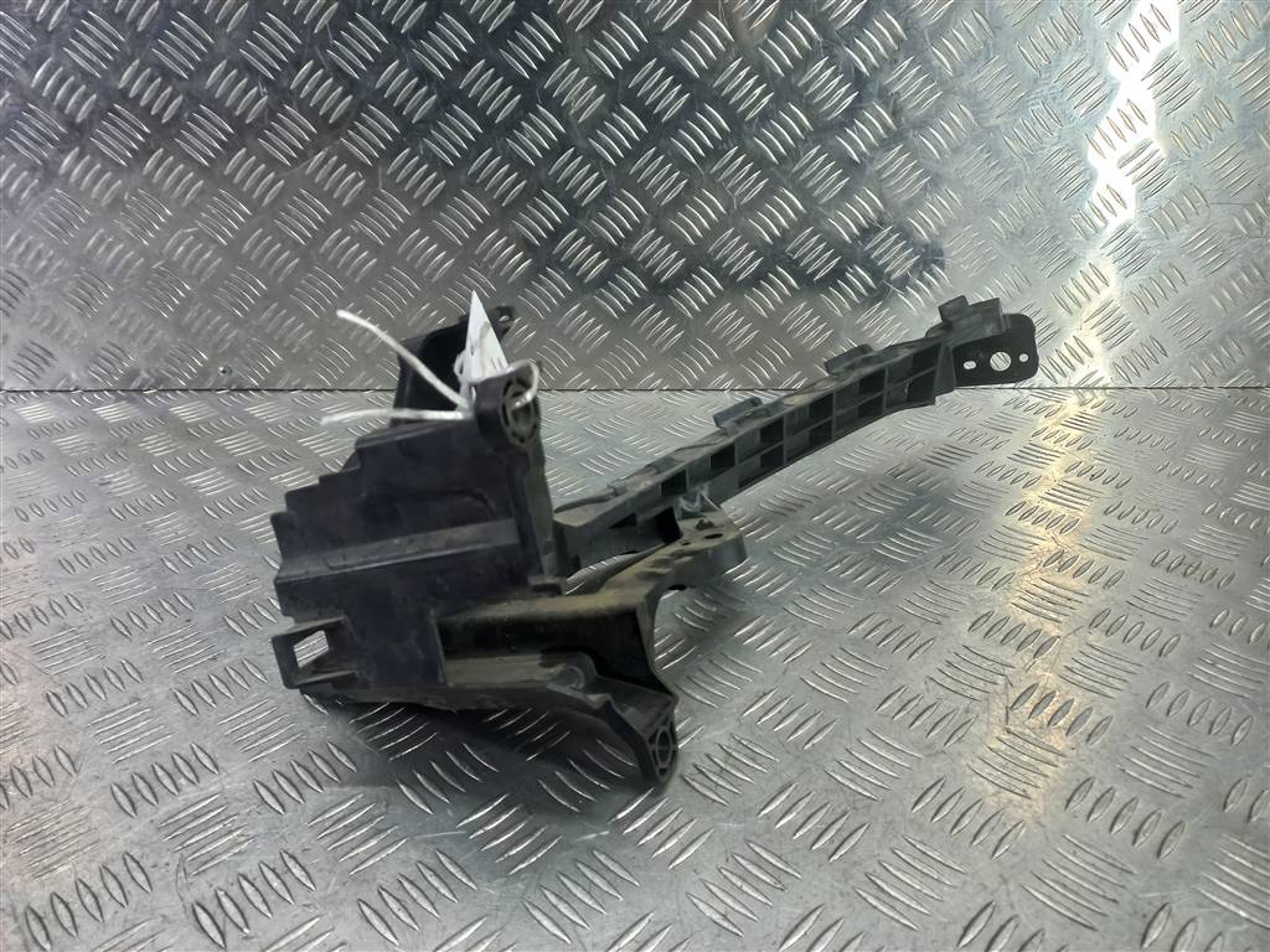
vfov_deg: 54.9
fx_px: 917
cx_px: 635
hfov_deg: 69.4
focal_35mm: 25
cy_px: 476
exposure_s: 1/50
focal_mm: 4.6
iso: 64
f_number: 1.8
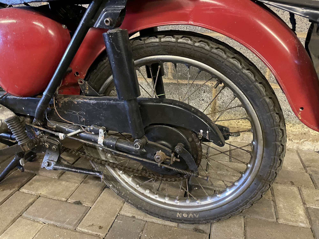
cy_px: 120
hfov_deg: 67.3
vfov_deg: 53.1
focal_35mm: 26
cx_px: 160
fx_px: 240
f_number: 1.6
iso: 640
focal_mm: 4.2
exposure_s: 1/25
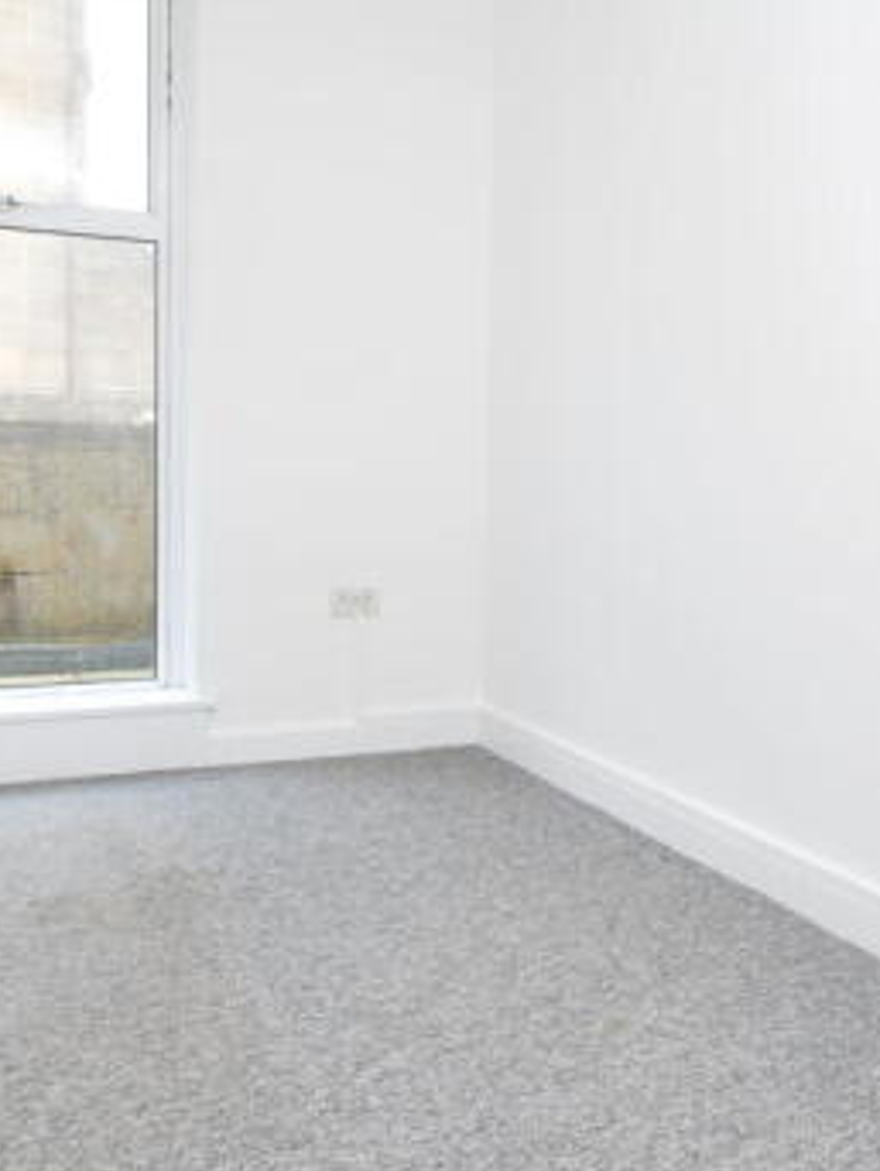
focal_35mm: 33
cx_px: 539
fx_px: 1117
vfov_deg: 55.2
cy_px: 522
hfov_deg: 42.7
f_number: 3.8
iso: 360
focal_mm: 12
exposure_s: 1/30
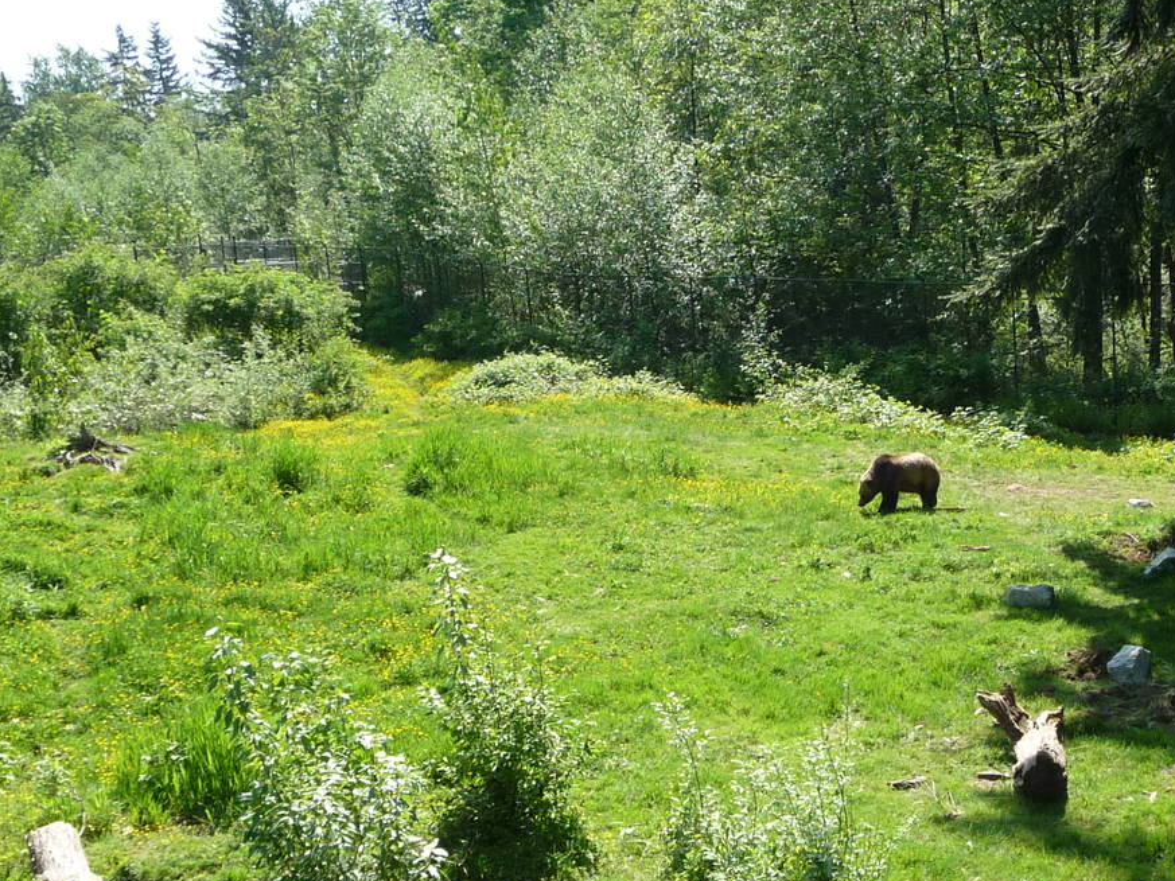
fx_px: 1867
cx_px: 666
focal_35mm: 55
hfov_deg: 34.9
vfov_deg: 26.2
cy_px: 674
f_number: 3.4
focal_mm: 5
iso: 160
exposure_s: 1/500
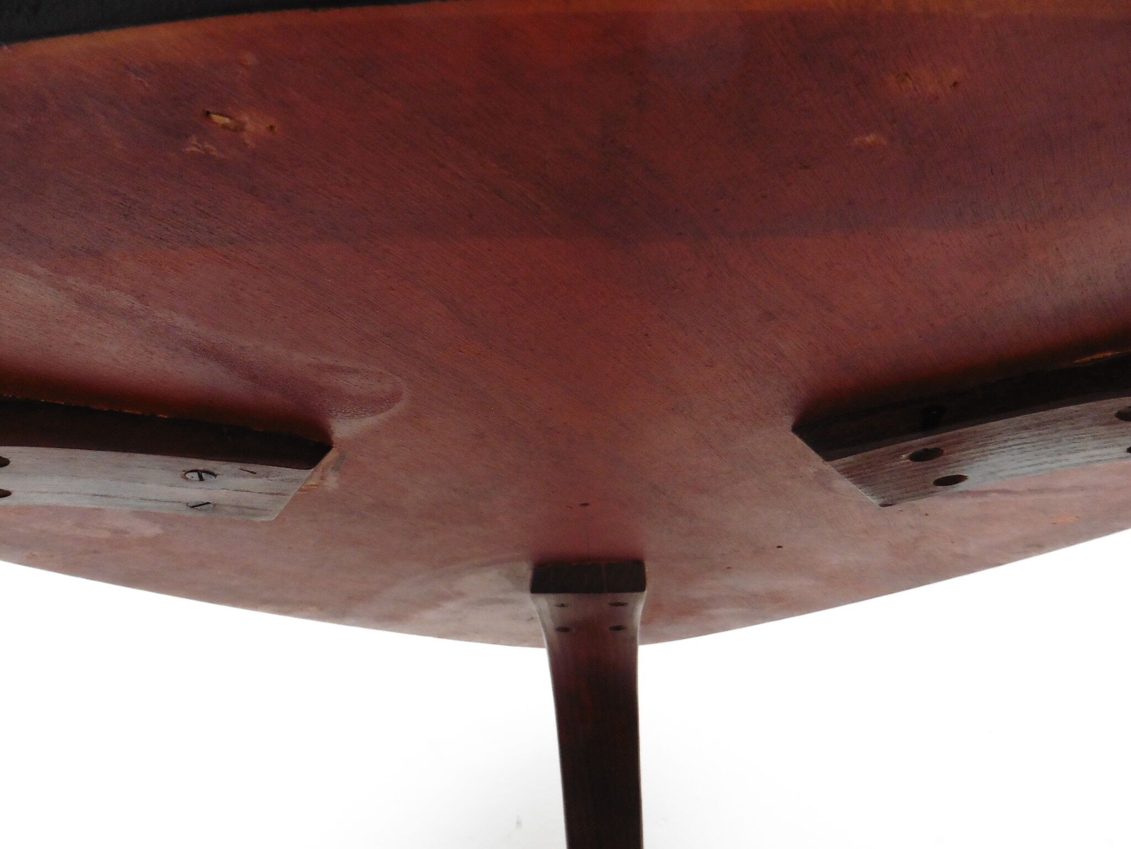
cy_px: 424
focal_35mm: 27
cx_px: 566
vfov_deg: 51.4
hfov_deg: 65.3
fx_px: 882
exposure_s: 1/15
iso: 400
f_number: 3.4
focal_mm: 4.8
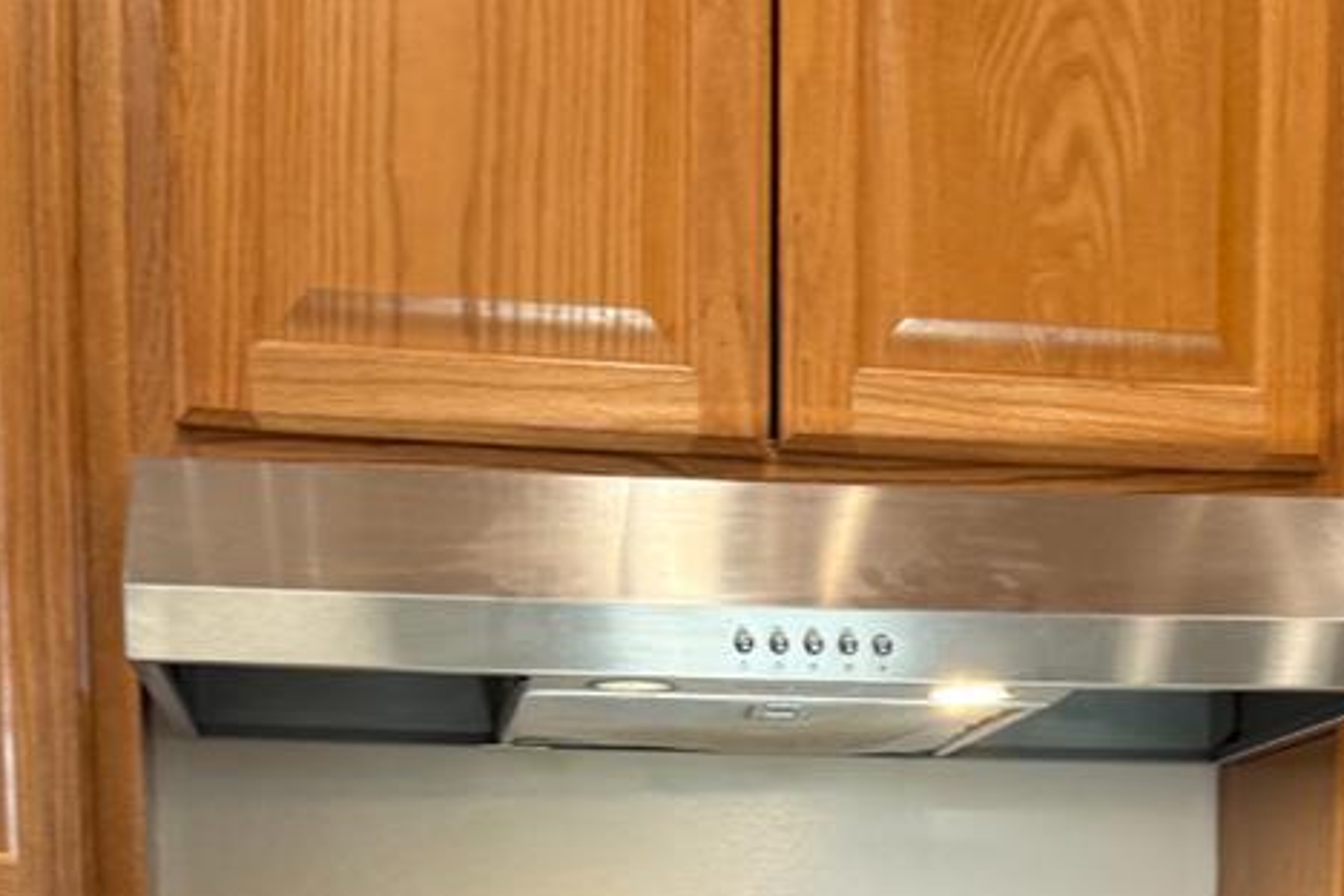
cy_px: 1368
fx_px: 2986
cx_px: 889
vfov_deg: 15.6
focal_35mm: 80
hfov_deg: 25.2
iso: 125
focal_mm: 6.76
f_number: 1.78
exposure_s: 1/120
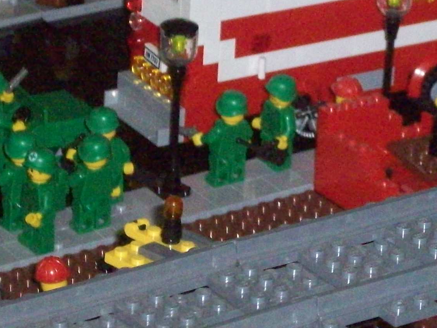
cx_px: 357
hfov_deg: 7.7
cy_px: 28
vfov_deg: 5.8
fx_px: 3232
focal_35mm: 256
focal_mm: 18.6
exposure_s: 1/257
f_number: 5.2
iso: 800
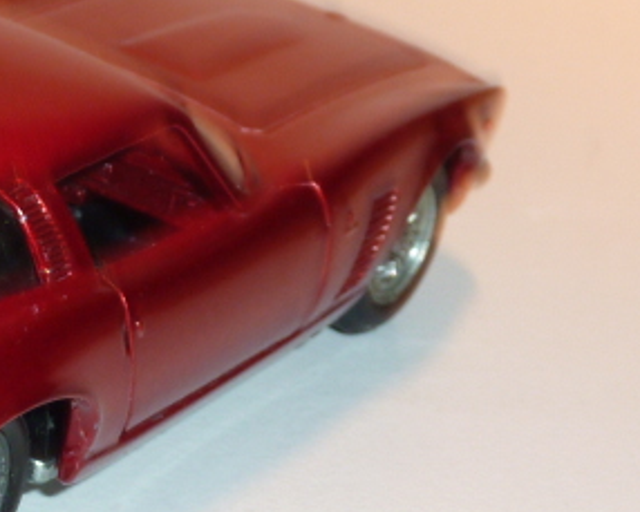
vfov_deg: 8.1
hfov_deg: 10.1
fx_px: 3600
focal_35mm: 190
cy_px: 237
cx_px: -45
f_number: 4
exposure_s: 1/30
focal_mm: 7.9
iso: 100
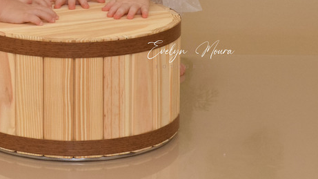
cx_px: 41
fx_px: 1104
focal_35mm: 131
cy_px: -54
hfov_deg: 16.2
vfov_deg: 9.1
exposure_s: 1/200
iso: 800
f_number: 5.6
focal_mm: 32
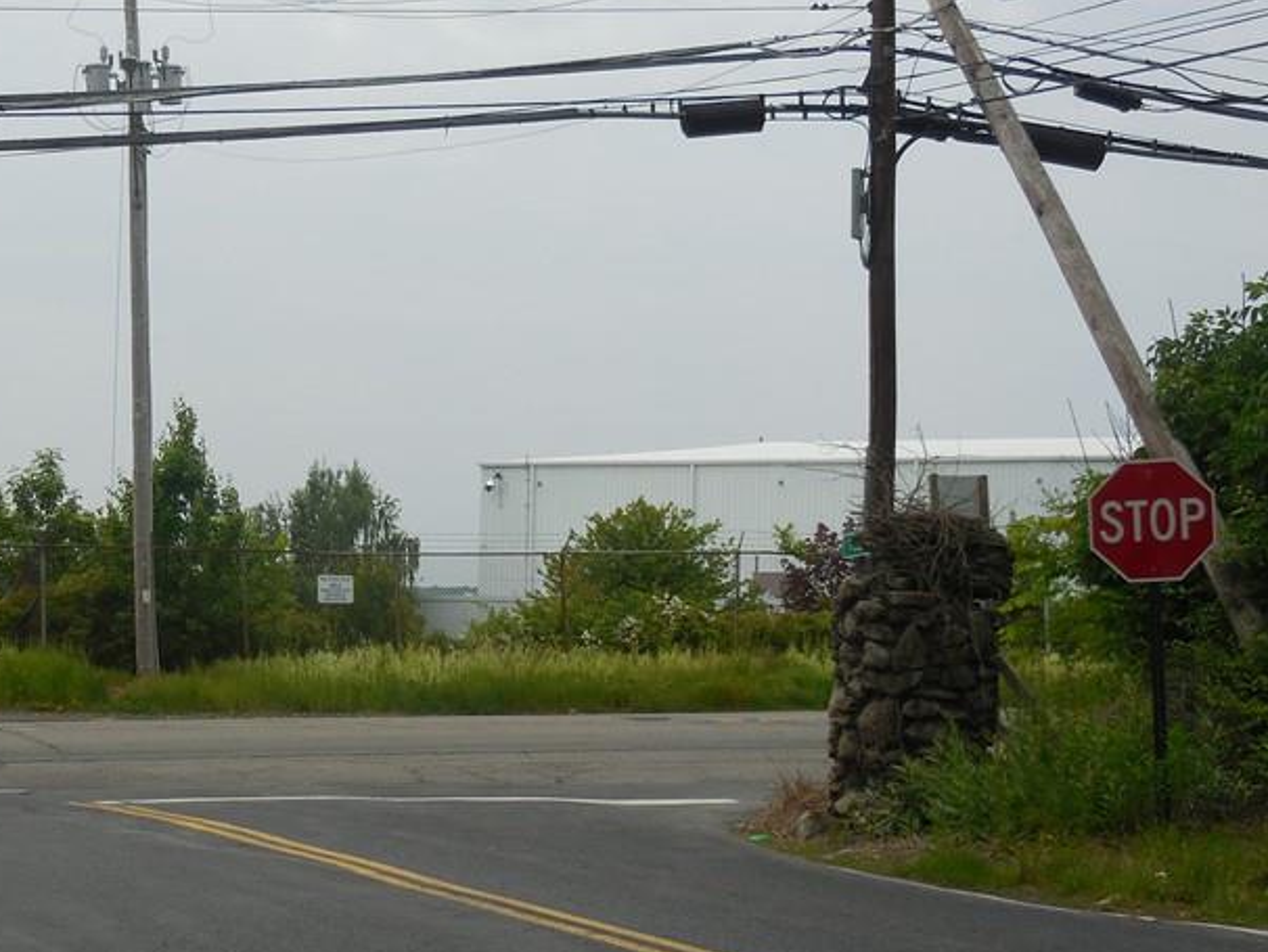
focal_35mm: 76
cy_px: 565
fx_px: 2785
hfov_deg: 25.4
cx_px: 370
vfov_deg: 19.4
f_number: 4.2
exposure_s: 1/1250
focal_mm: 8.1
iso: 125
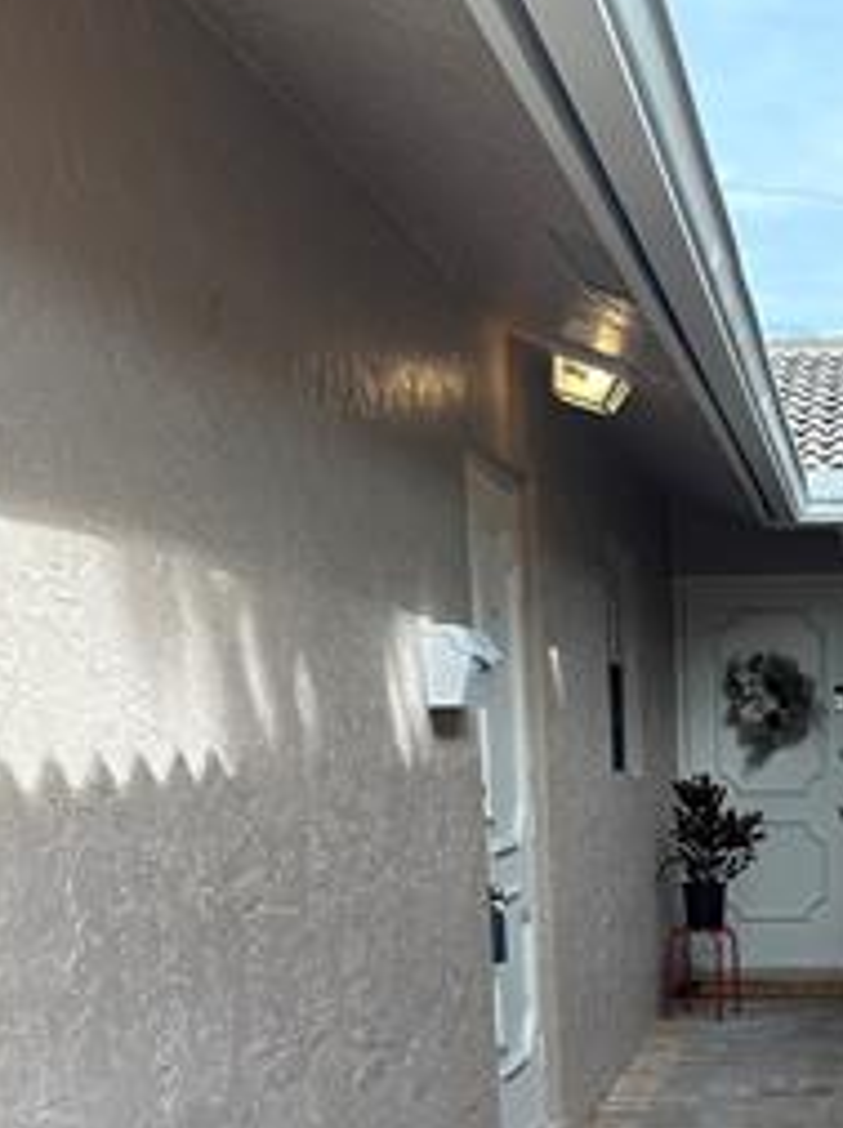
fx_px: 1856
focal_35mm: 57
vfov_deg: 31.4
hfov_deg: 24.6
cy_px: 1119
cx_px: 803
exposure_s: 1/810
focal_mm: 6.86
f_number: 1.78
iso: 80
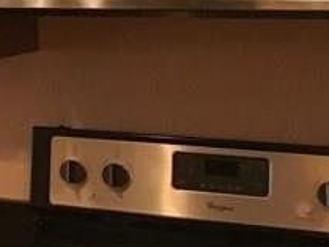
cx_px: -394
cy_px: -20
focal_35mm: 142
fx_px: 1350
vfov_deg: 10.3
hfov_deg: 11.9
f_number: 2.2
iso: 200
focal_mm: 4.15
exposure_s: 1/20
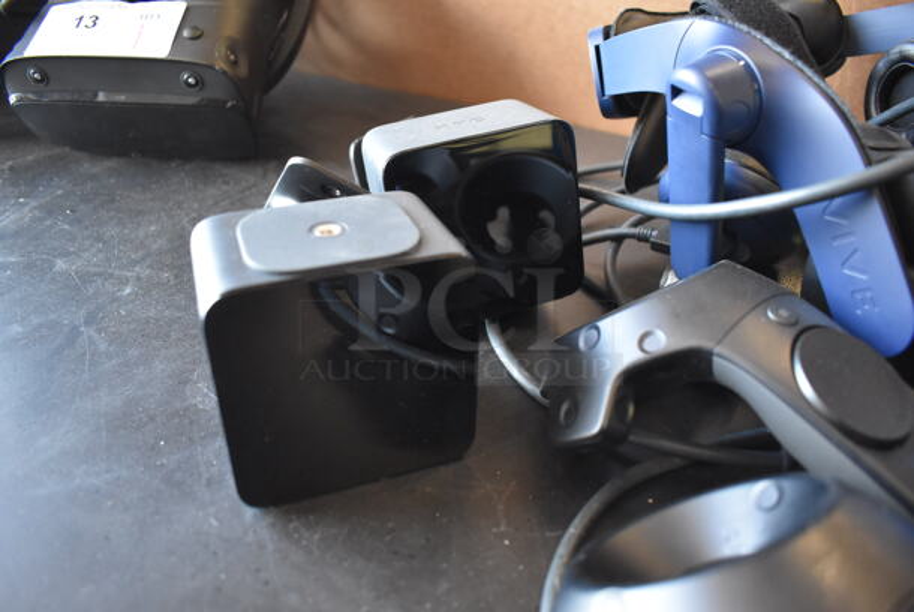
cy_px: 306
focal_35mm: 27
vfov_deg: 48.0
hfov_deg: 67.3
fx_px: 686
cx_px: 457
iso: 2500
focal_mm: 18
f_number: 3.5
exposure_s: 1/125
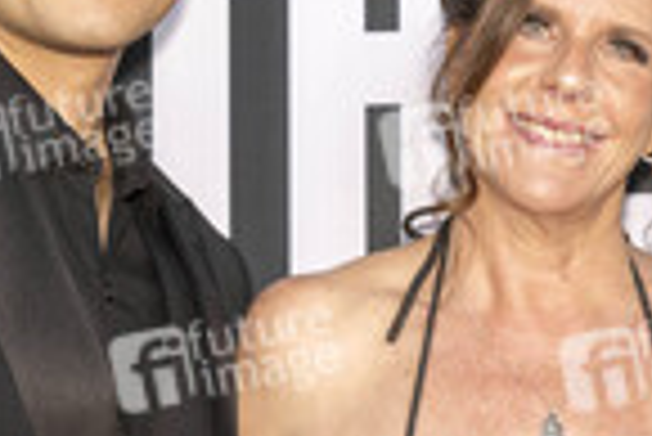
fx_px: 2647
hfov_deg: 13.9
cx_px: 555
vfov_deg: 9.4
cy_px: 247
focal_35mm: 146
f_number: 5.6
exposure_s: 1/200
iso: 800
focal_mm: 47
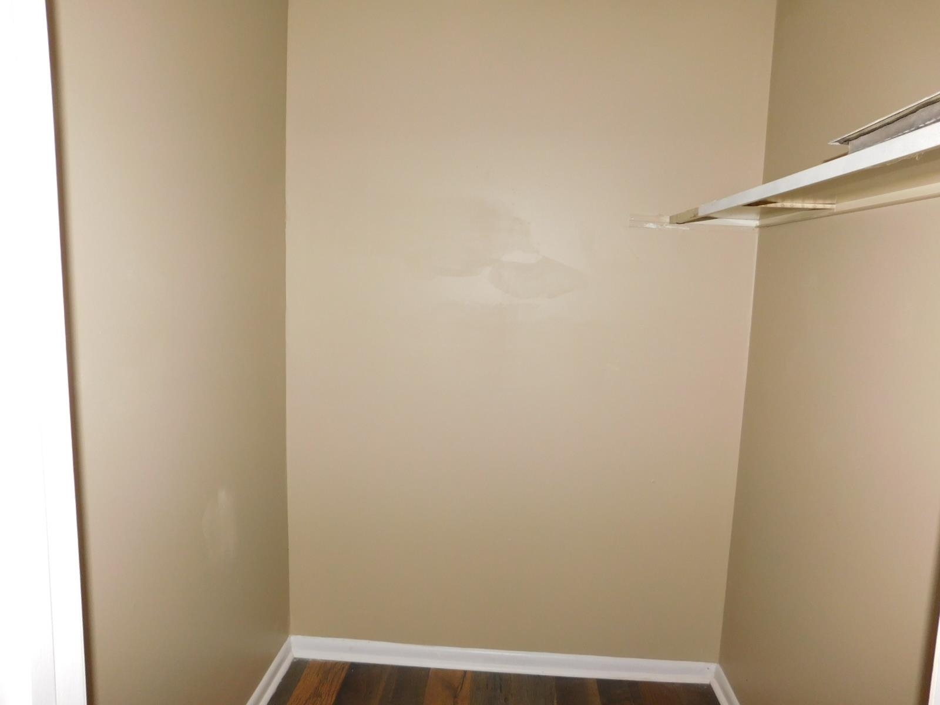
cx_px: 470
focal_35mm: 23
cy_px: 352
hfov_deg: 73.9
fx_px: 625
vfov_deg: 58.9
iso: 200
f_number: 3
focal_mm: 4
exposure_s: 1/30
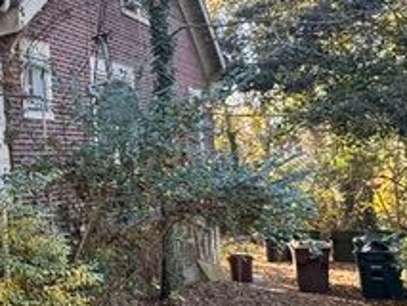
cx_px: -132
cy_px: 156
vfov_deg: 27.6
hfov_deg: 28.9
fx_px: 624
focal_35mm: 53
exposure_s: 1/99
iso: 80
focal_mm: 2.22
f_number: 2.2
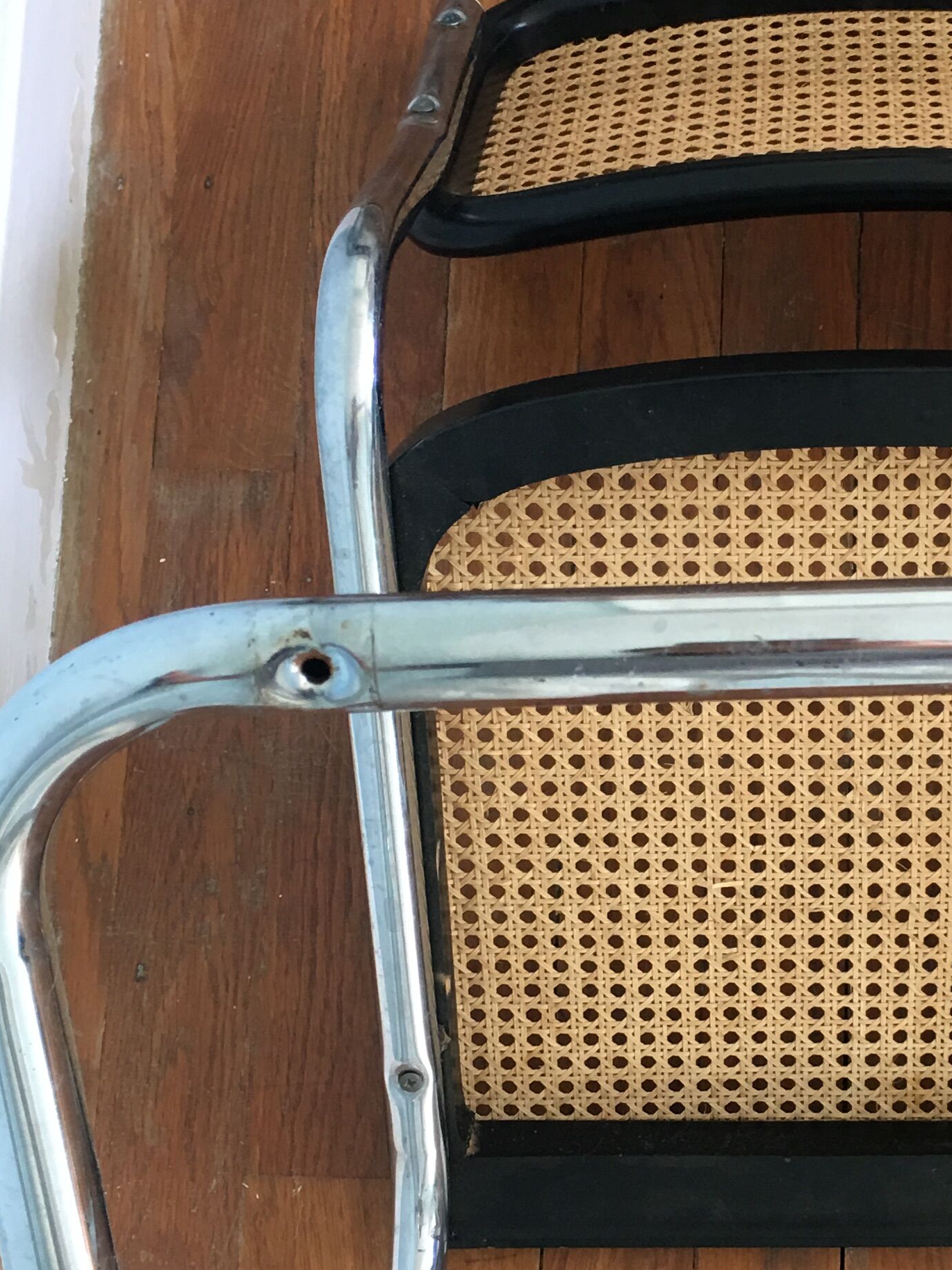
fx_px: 2347
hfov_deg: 22.5
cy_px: 723
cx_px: 826
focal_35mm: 64
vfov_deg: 30.2
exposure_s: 1/33
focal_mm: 4.15
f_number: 2.2
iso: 40
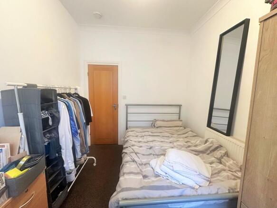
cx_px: 138
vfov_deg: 85.7
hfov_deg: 102.1
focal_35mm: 14
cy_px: 104
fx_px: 112
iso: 320
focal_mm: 2.22
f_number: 2.2
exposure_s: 1/95
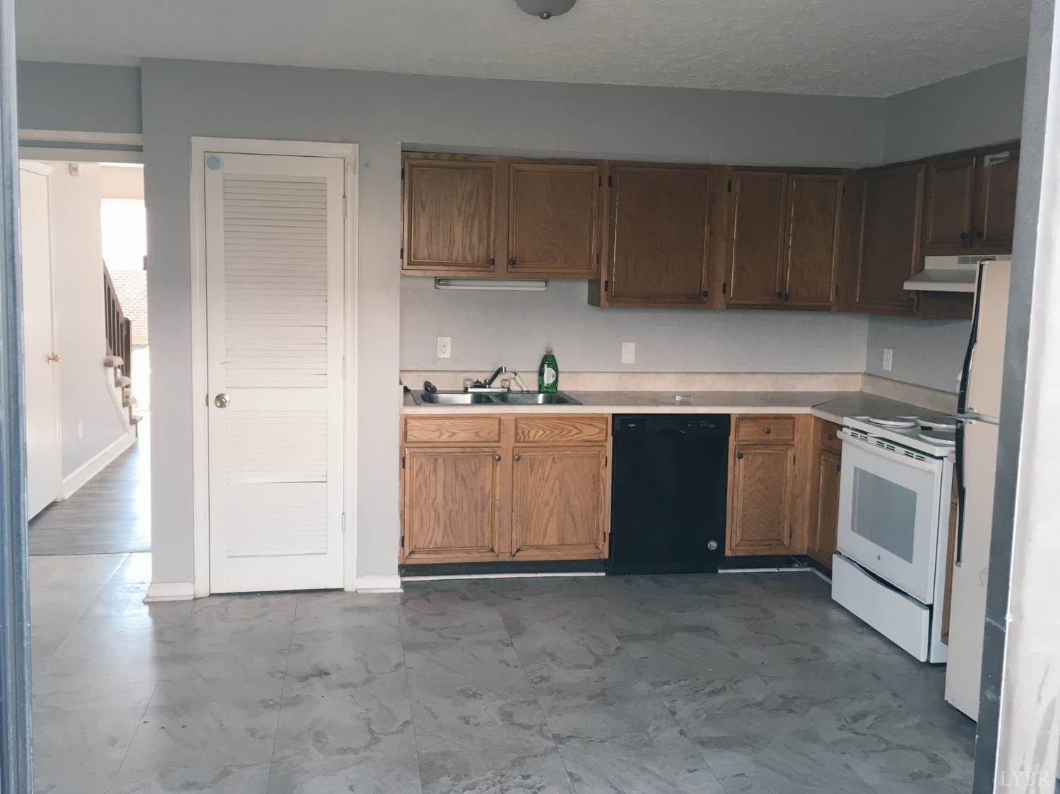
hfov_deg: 61.7
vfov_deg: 48.2
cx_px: 530
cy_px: 397
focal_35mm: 29
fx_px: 888
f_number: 2.2
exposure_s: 1/30
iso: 25
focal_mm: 4.15
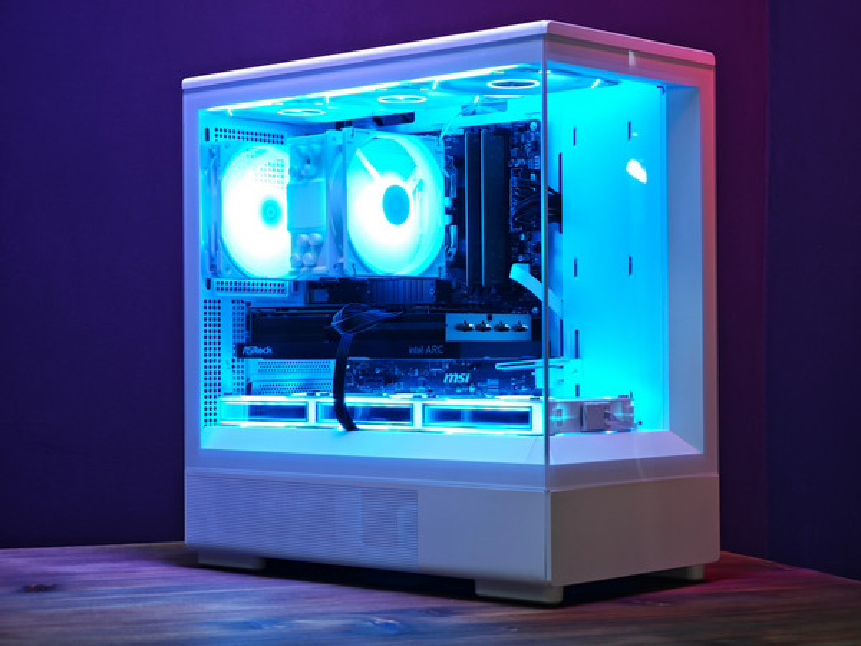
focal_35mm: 75
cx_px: 430
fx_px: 1865
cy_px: 323
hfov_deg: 26.0
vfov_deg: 19.6
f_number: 1.8
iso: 50
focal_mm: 12.28
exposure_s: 1/5
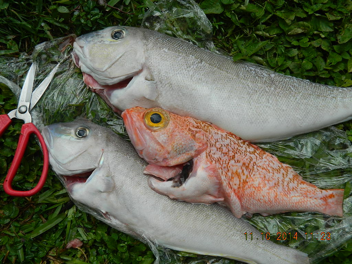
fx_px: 417
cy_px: 132
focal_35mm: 41
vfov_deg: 35.1
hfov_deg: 45.8
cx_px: 176
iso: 80
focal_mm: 7.3
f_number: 3.5
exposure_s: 1/500
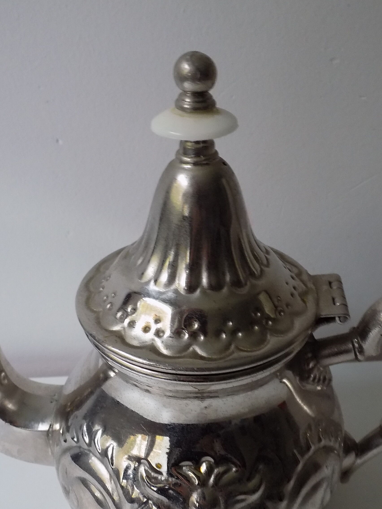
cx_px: 191
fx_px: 544
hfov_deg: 38.7
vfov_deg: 50.1
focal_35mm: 37
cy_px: 254
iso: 400
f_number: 3.5
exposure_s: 1/20
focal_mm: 6.6
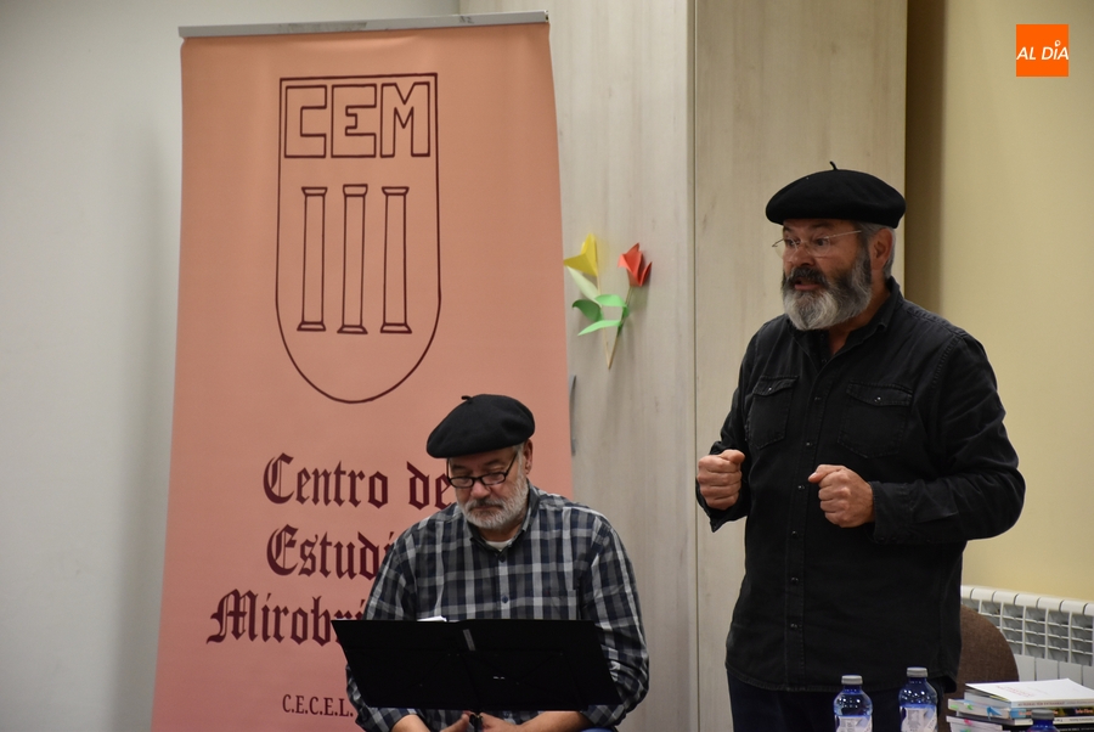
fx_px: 4106
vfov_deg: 10.2
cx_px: 547
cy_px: 366
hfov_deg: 15.2
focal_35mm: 135
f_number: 5.3
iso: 1400
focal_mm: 90
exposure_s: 1/60
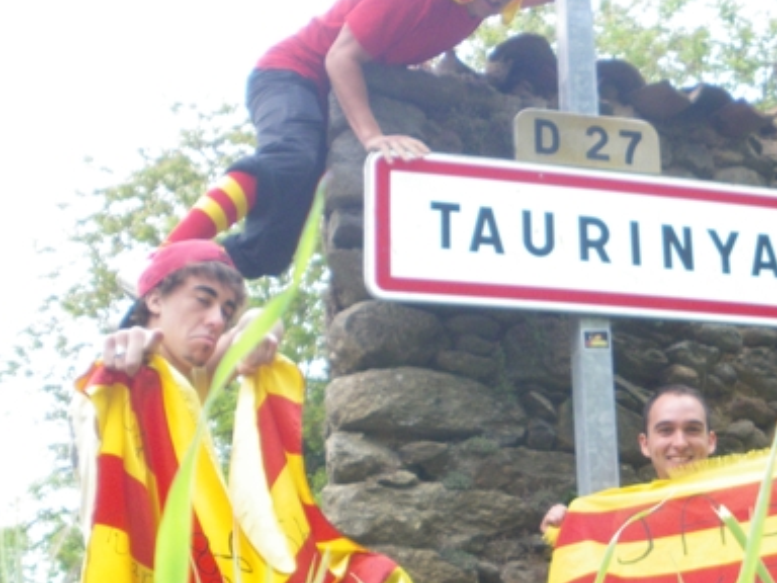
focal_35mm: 60
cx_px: 573
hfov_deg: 31.7
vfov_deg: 24.3
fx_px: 1347
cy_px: 366
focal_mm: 6.3
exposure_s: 1/50
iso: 125
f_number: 3.5
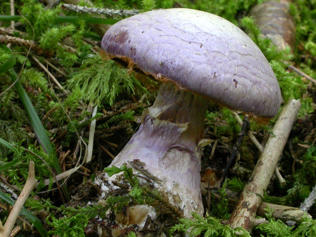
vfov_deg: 14.1
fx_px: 959
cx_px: 158
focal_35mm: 105
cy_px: 118
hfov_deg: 18.7
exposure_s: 1/8
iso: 200
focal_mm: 21.7
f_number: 10.3
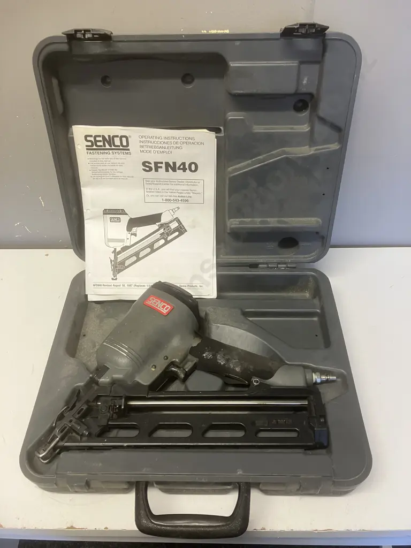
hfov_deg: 49.7
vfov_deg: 63.4
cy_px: 274
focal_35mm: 28
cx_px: 206
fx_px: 443
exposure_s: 1/50
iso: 80
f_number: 1.8
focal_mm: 3.99
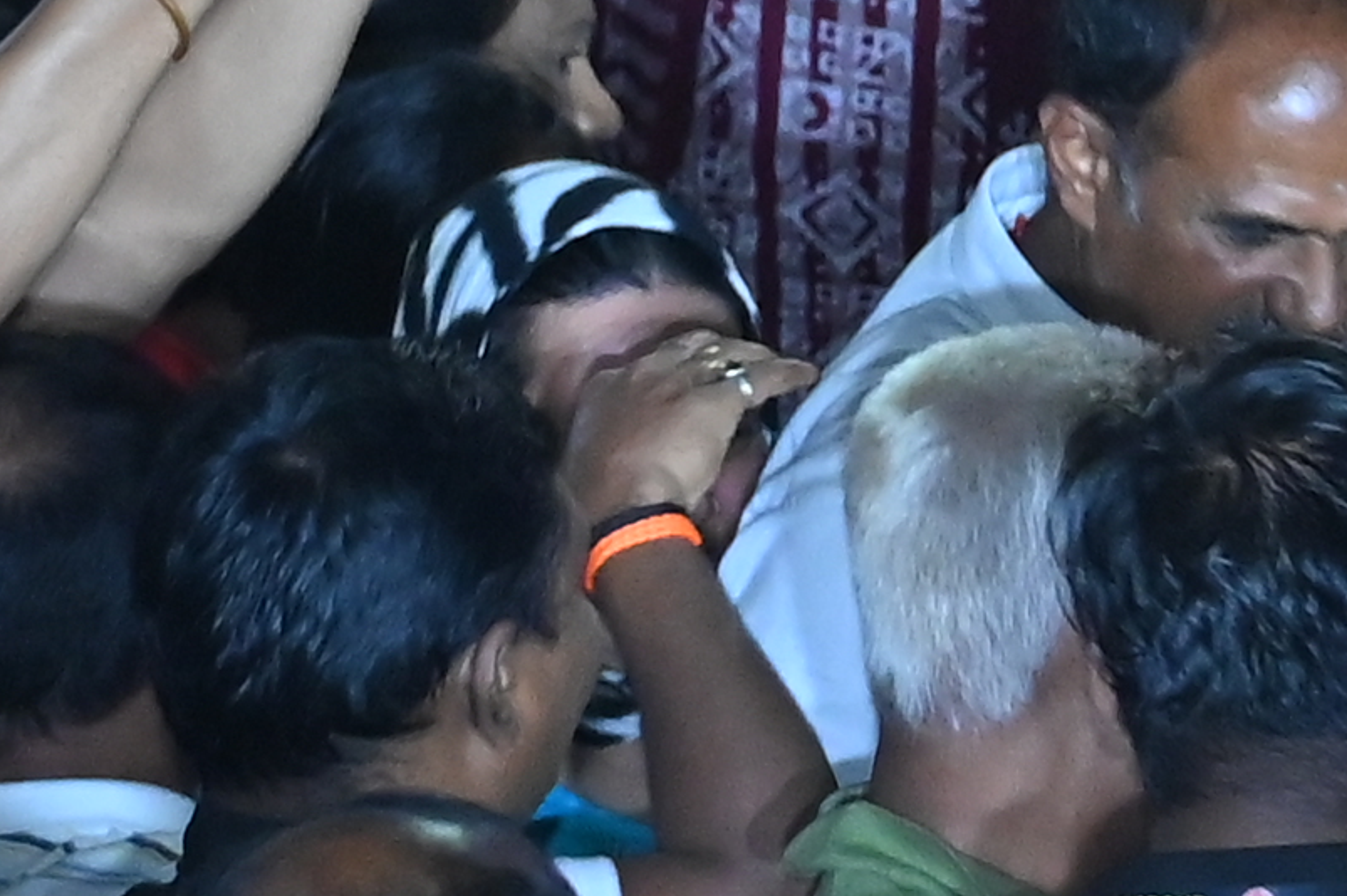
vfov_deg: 3.2
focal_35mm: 422
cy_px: -322
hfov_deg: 4.5
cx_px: 5034
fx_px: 15777
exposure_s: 1/80
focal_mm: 56
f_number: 4
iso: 2000
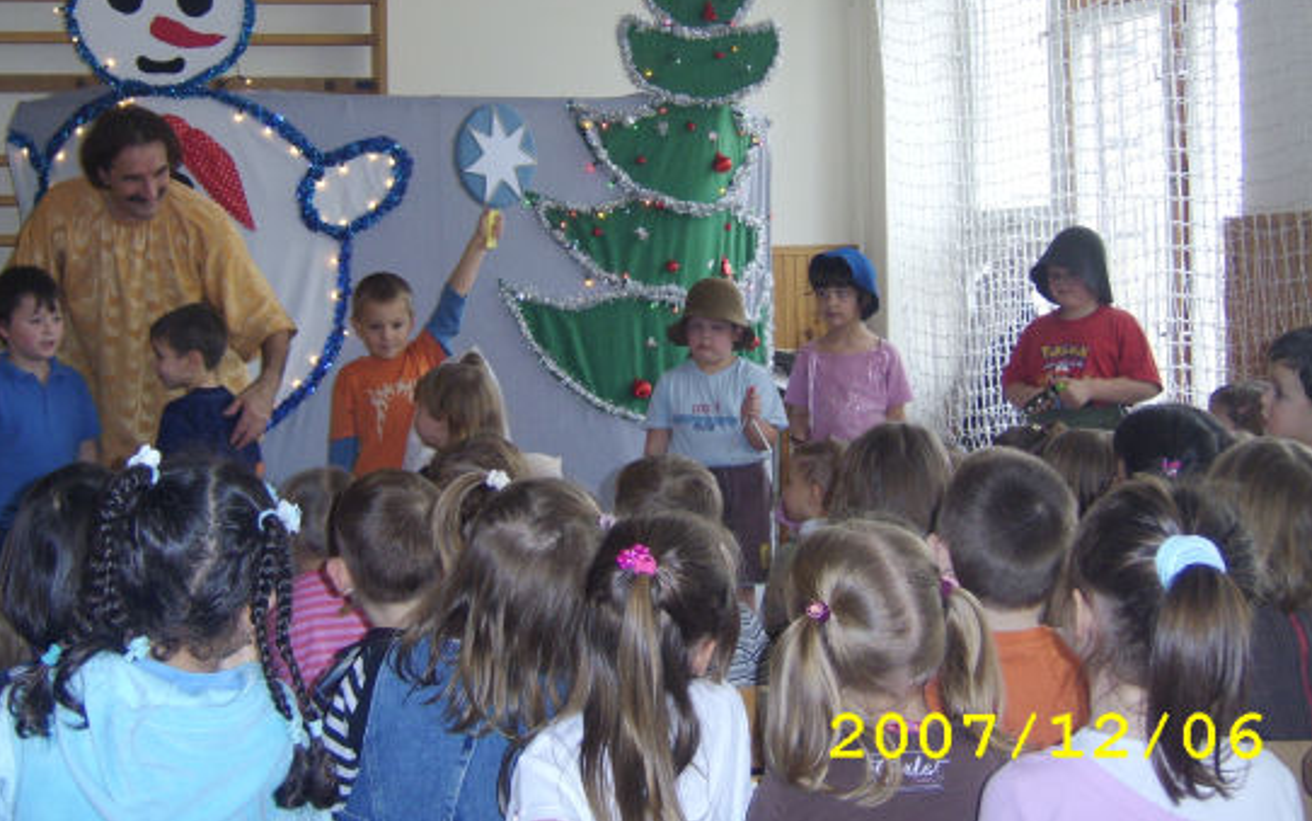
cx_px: 605
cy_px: 281
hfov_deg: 37.5
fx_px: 1931
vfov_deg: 23.9
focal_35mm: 54
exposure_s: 1/60
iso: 200
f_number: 3.5
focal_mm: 11.93
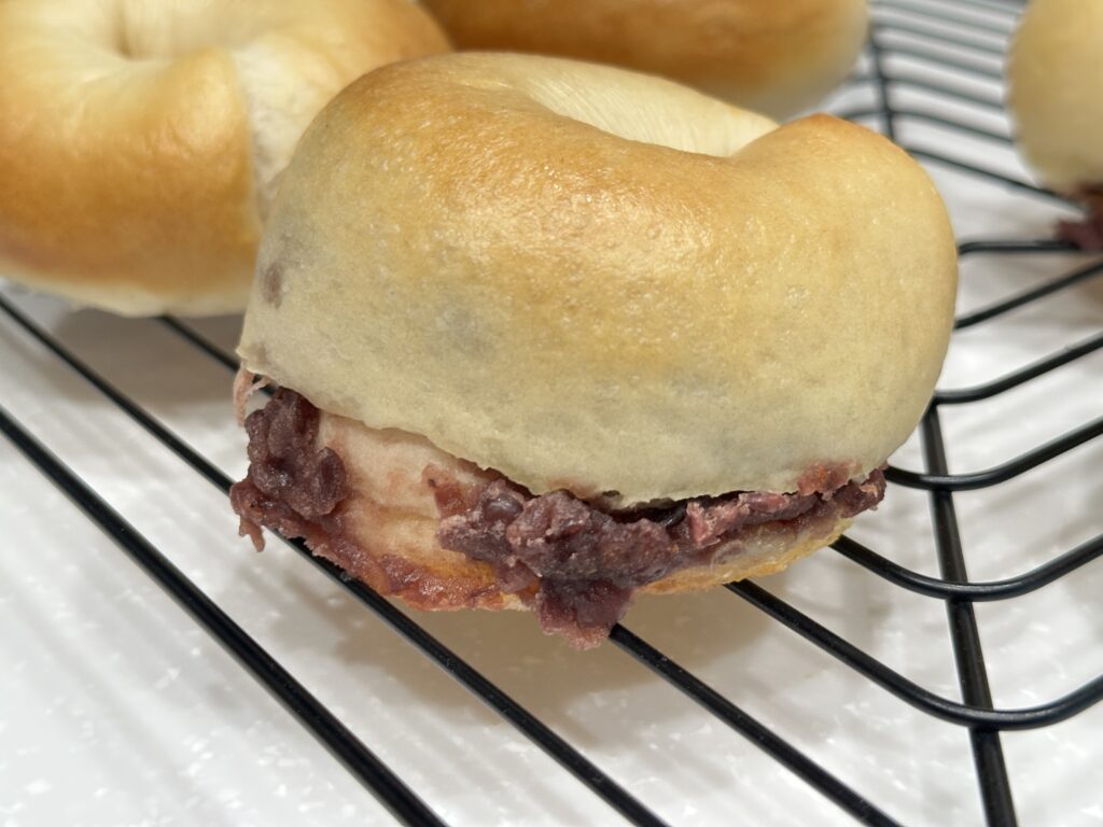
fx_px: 1529
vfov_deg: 30.3
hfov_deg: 39.7
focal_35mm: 48
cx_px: 552
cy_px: 414
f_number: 1.78
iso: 250
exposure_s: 1/33
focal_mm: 6.86
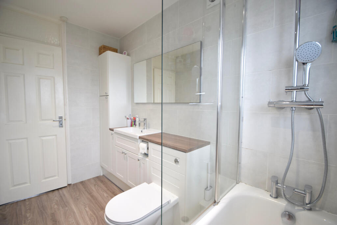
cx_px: 168
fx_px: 140
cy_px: 112
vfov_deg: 77.3
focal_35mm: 15
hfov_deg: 100.4
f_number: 3.5
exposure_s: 1/15
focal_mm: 10
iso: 125
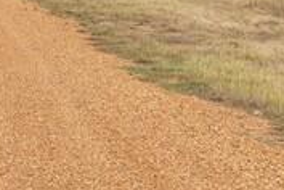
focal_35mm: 112
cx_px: -114
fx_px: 883
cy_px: -85
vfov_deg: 11.8
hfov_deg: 16.9
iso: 100
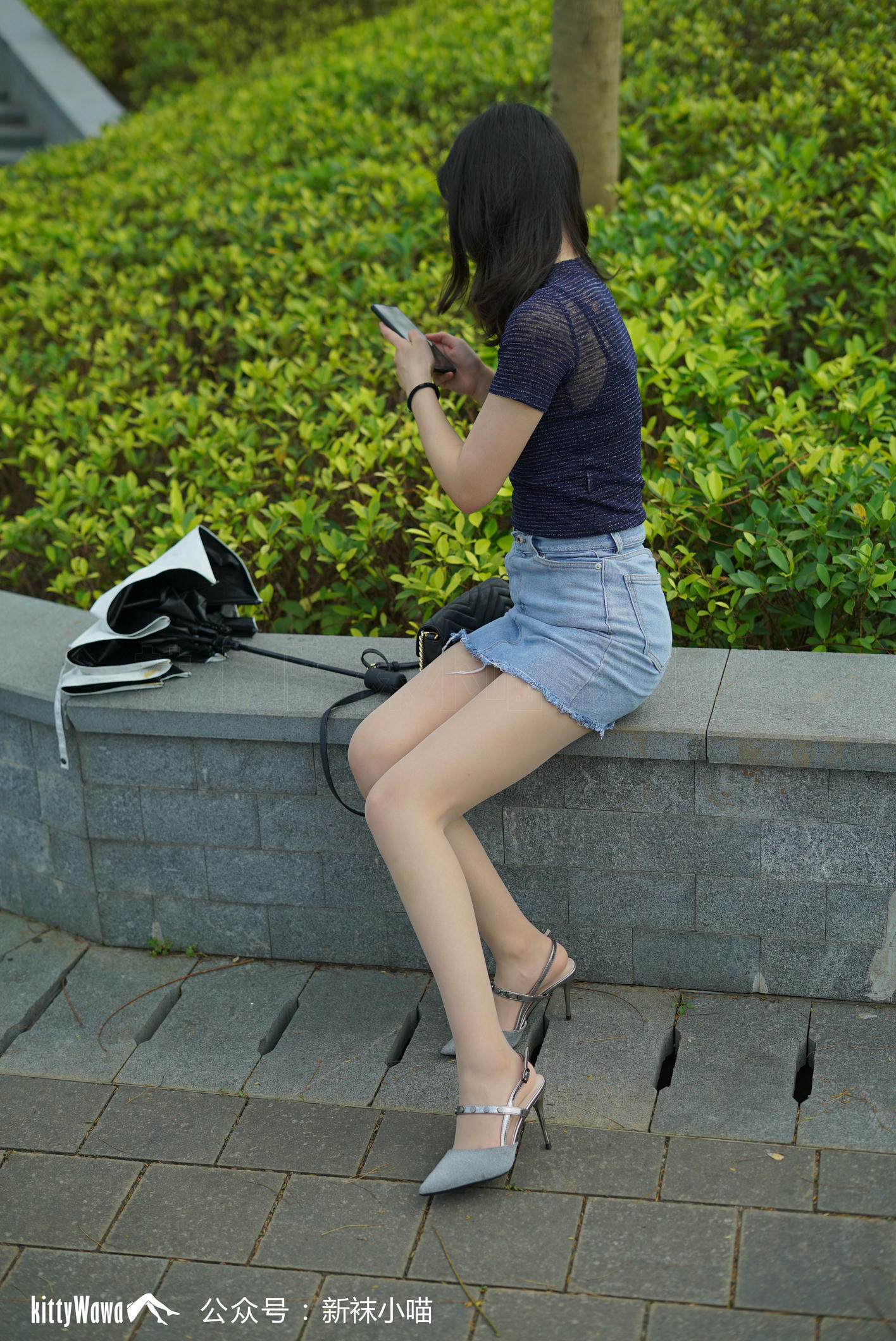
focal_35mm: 50
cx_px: 448
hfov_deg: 27.0
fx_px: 1864
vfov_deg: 39.6
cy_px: 670
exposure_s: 1/1600
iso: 100
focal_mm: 50
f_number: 2.8
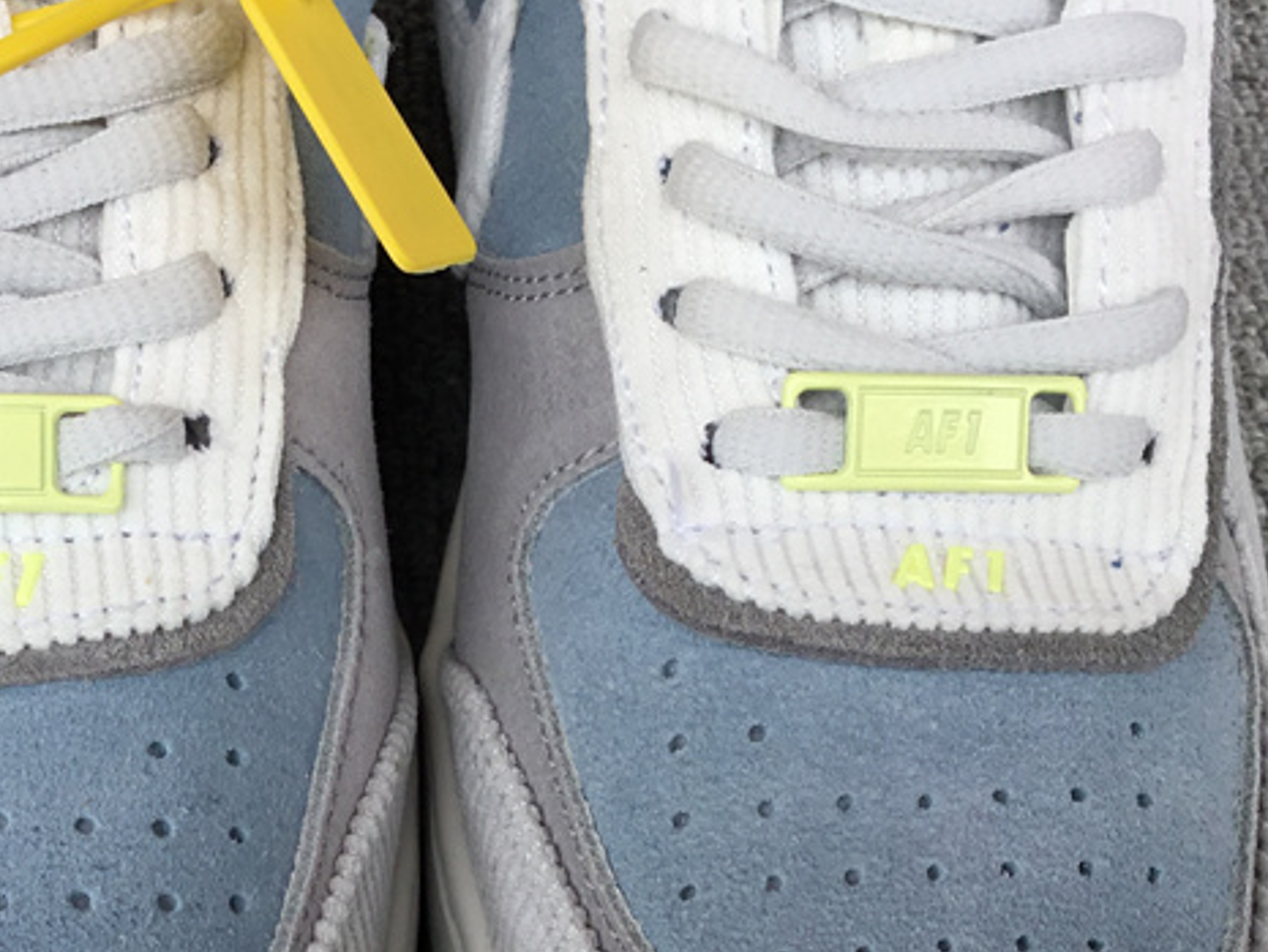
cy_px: 762
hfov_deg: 31.9
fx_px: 2198
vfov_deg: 24.0
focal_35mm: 60
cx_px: 434
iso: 25
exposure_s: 1/331
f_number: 2.4
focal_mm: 3.3
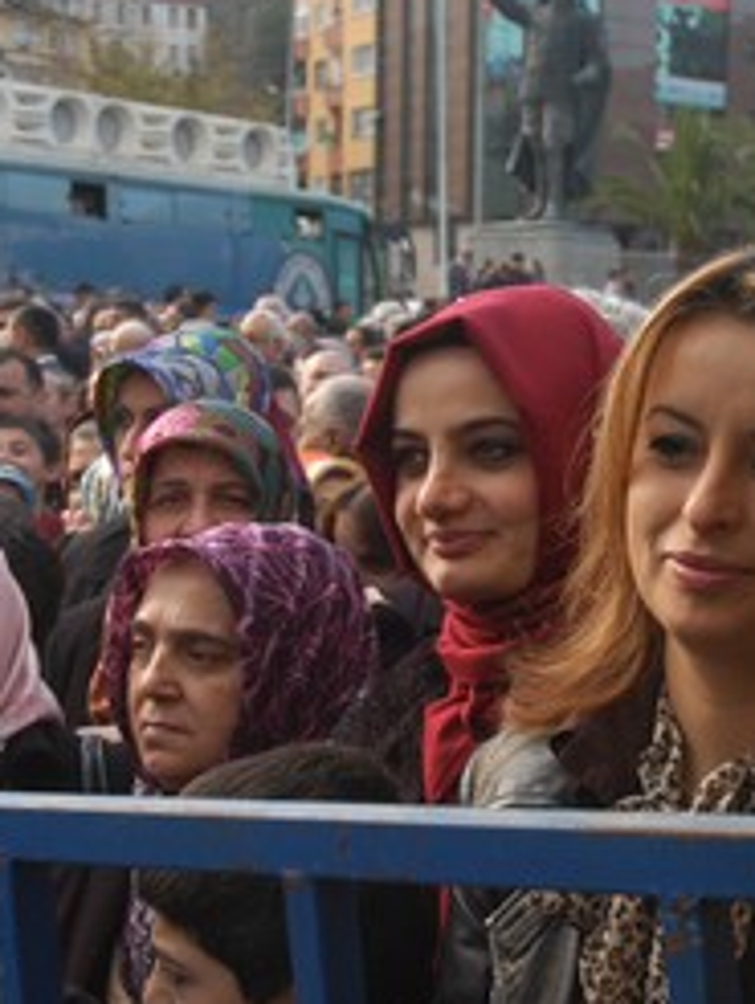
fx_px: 1912
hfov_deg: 22.0
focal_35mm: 66
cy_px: 592
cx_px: 616
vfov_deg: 29.4
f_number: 4.5
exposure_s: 1/640
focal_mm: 25
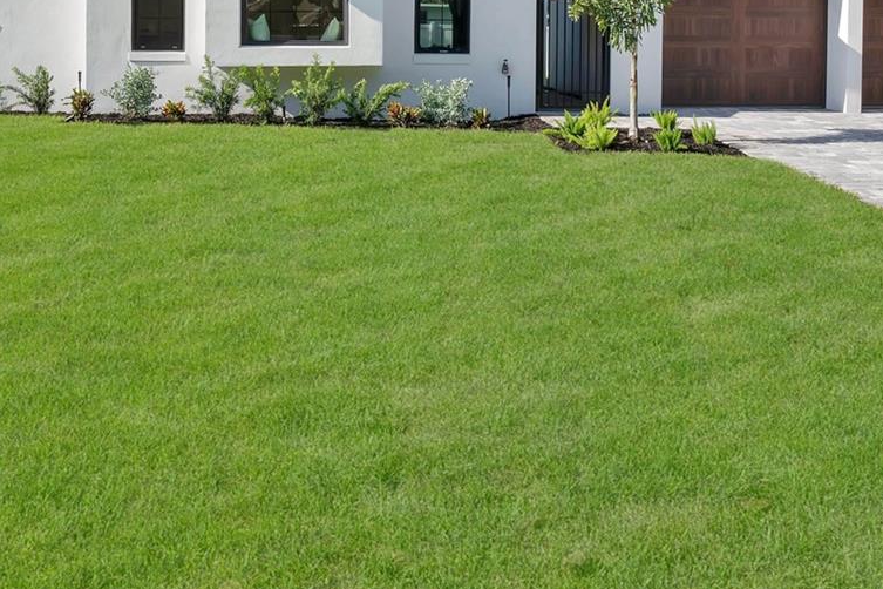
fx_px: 834
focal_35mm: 34
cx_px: 374
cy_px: 11
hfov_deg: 55.6
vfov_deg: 35.5
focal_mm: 16
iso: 100
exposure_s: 1/160
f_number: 10
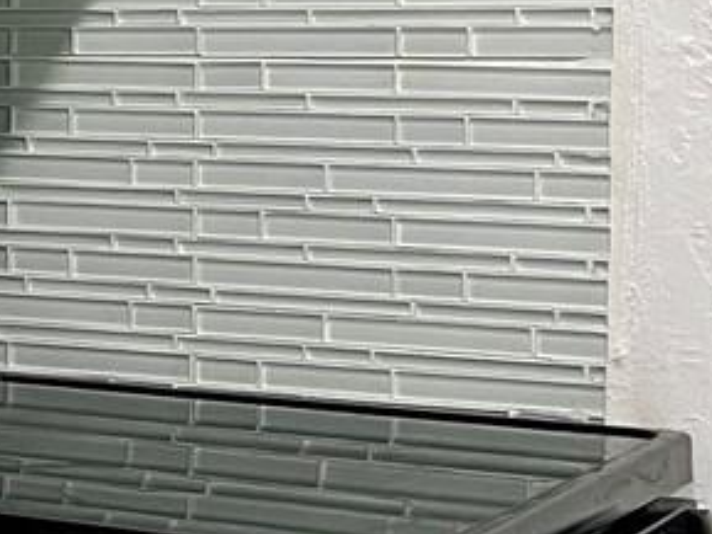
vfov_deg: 10.3
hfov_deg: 11.8
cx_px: -848
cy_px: 106
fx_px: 2963
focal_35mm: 144
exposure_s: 1/60
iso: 125
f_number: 1.5
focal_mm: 5.7
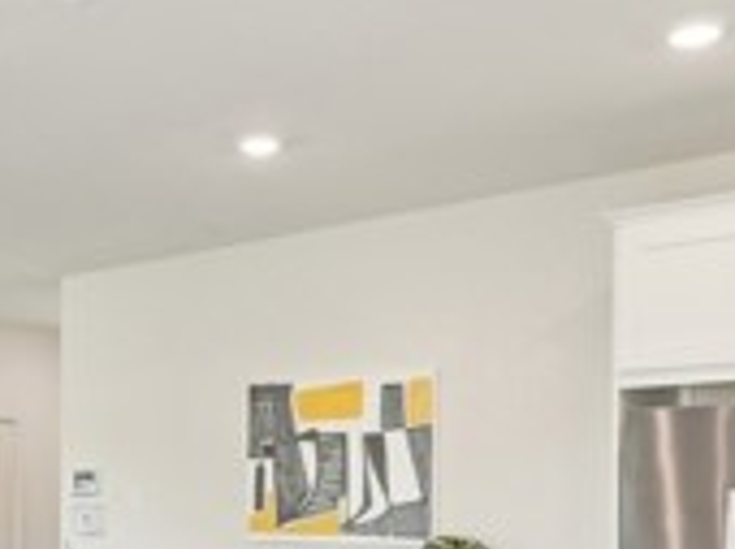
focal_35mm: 58
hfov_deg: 32.2
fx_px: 1230
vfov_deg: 24.4
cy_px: 501
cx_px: 130
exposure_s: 1/20
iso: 400
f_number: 8
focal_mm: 16
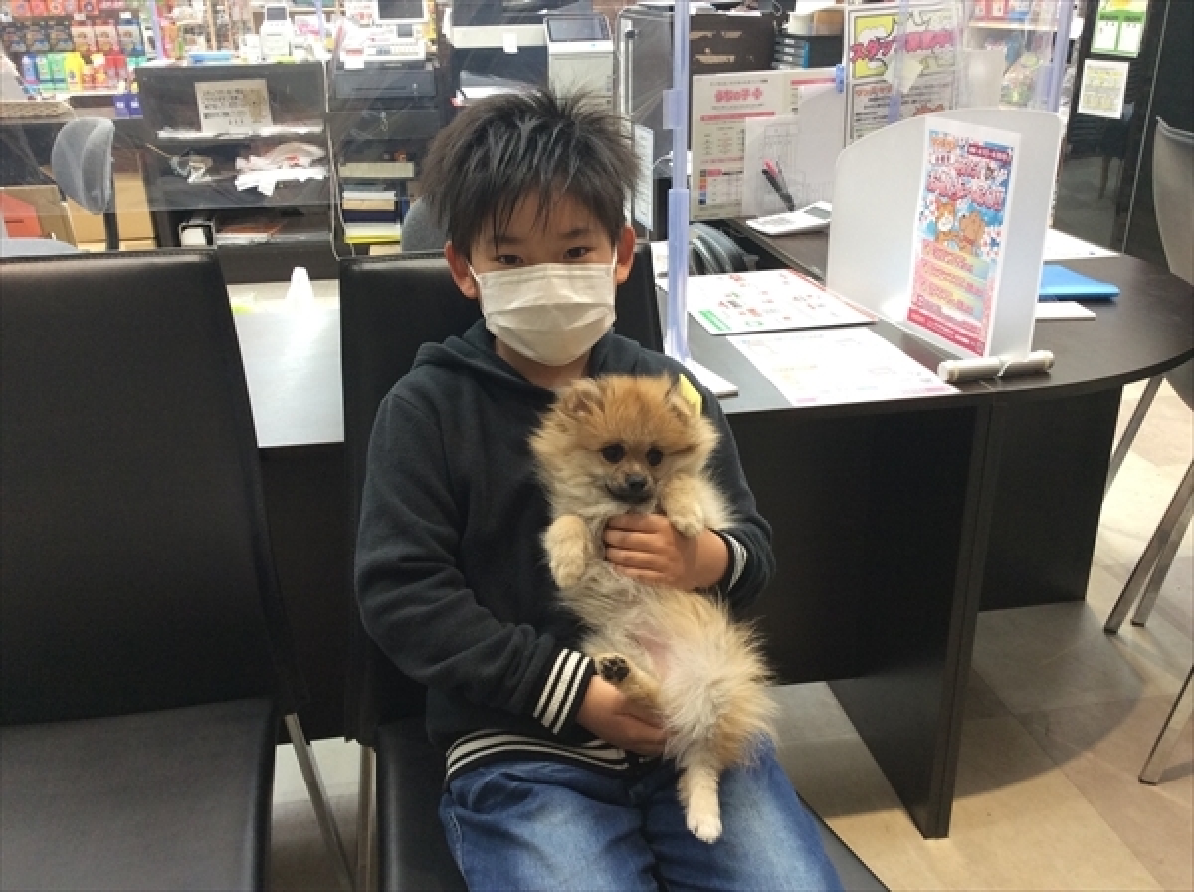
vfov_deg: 44.0
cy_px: 446
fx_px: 1102
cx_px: 597
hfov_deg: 56.9
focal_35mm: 32
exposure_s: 1/24
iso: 64
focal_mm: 3.3
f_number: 2.4
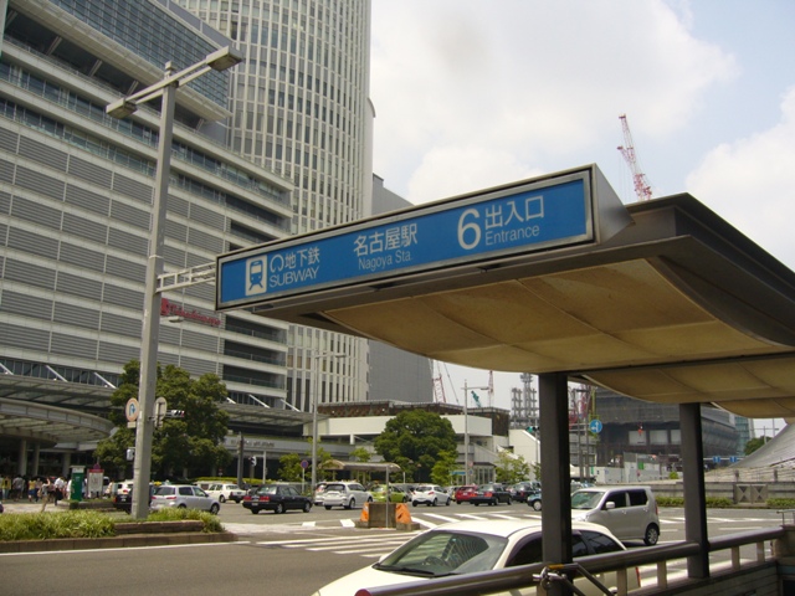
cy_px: 298
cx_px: 398
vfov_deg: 40.7
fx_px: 804
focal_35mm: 35
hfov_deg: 52.6
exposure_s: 1/400
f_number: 5.6
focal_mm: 5.8
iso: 80
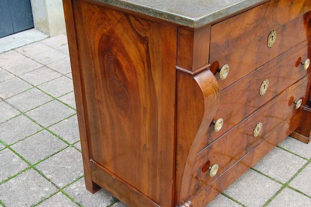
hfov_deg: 41.0
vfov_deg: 28.0
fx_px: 415
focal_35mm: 48
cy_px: 128
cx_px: 132
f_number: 5.6
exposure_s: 1/125
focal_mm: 22
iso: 400
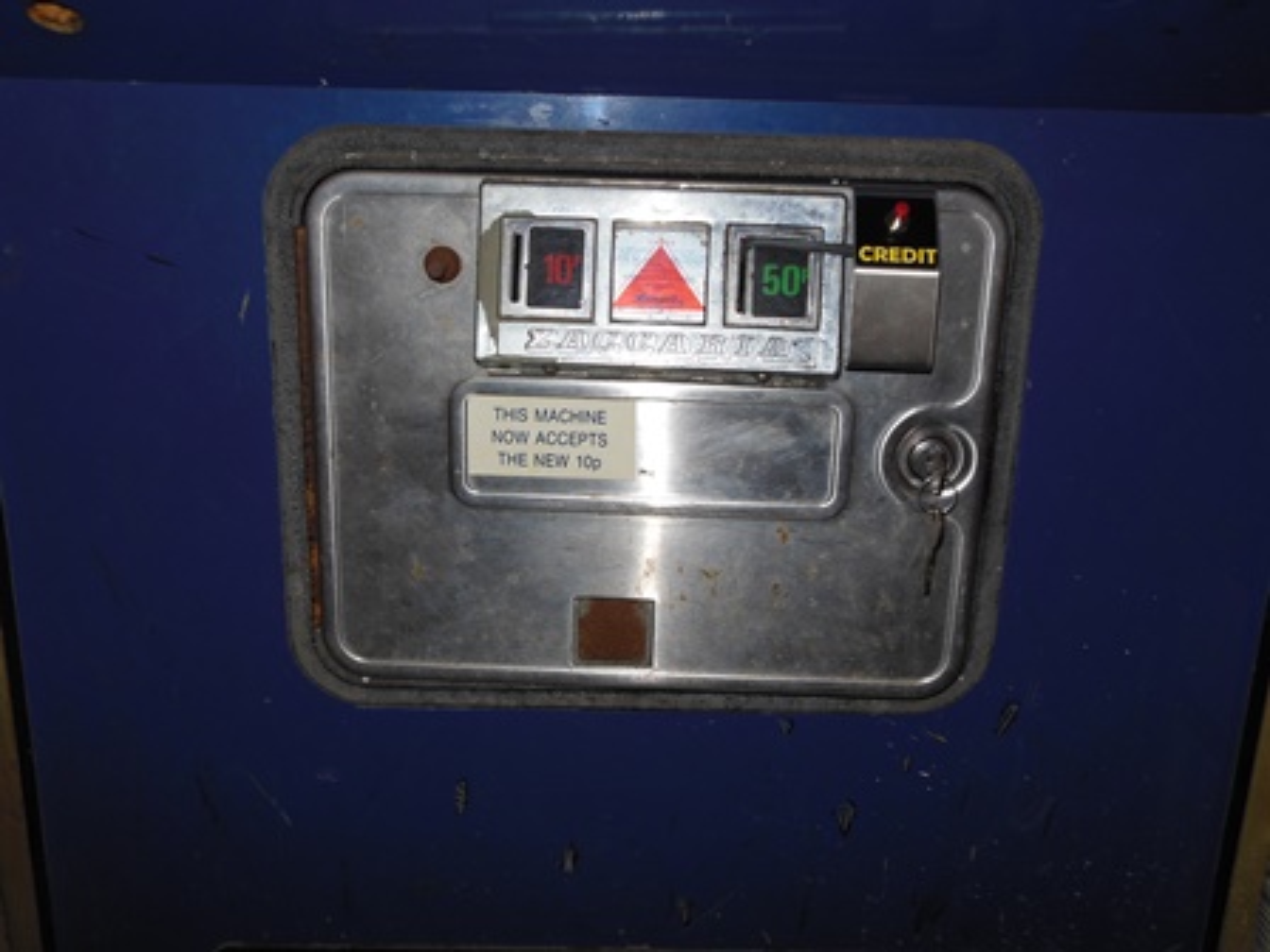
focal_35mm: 33
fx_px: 1211
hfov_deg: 55.4
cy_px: 476
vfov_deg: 42.9
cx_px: 635
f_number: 3.5
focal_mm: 6
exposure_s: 1/30
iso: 125
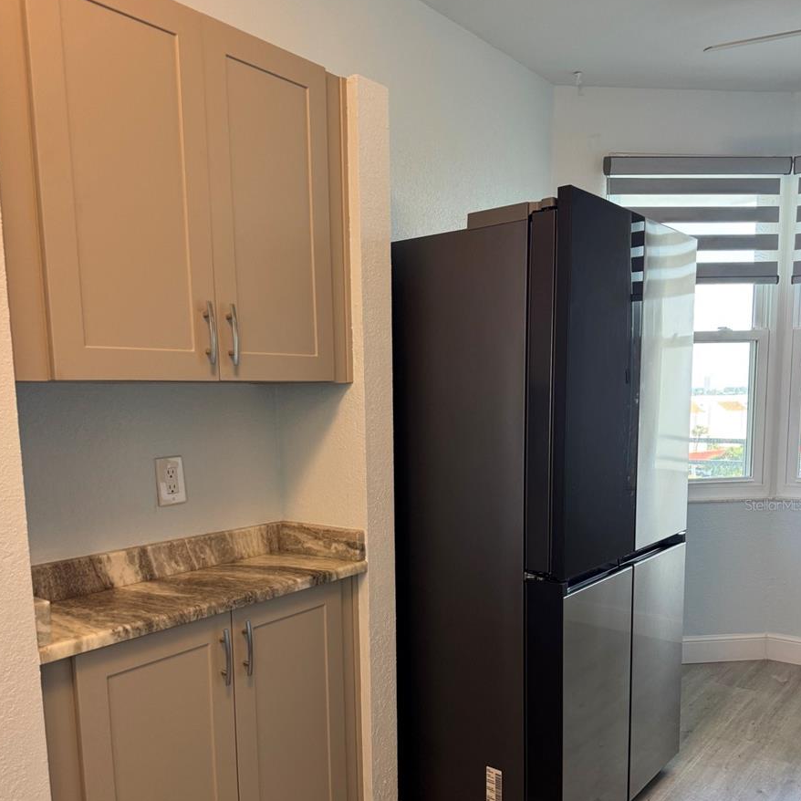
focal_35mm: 29
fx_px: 759
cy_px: 505
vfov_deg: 54.9
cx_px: 399
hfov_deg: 55.6
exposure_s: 1/120
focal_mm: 6.76
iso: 160
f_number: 1.78
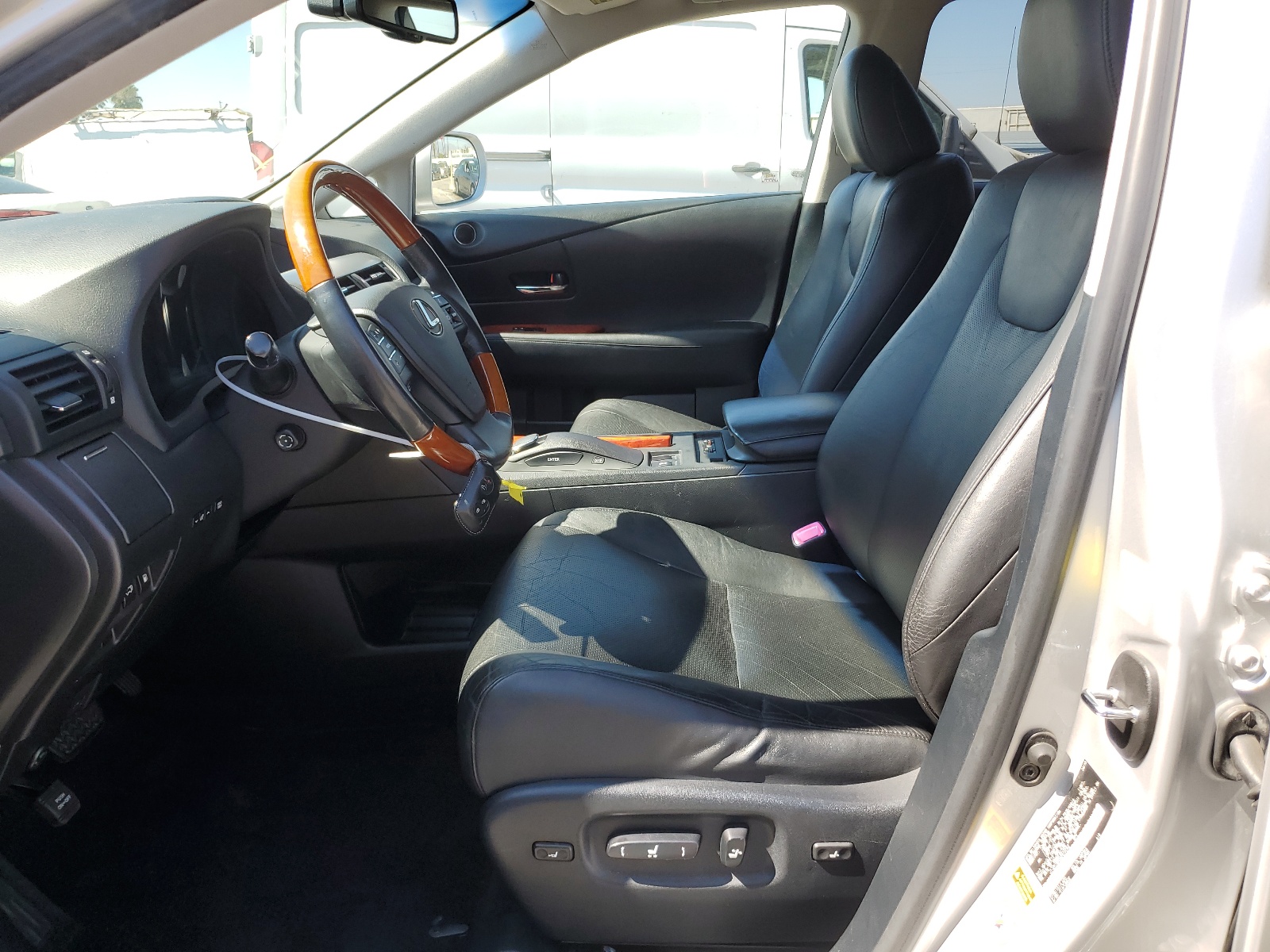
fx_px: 954
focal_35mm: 26
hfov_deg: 67.3
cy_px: 476
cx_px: 635
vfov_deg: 53.1
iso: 50
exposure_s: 1/526
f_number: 1.5
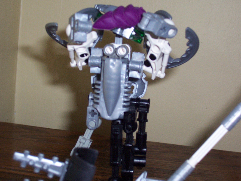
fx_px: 459
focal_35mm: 66
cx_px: 120
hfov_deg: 29.4
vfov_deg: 22.3
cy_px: 90
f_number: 4
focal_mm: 10.8
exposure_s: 1/90
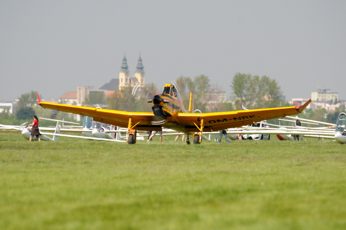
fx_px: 5042
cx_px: 173
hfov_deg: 3.9
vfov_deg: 2.6
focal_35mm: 525
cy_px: 115
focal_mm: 350
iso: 200
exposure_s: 1/200
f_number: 5.6
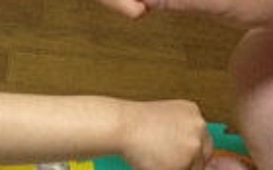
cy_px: 45
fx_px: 966
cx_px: 12
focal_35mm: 130
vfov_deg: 10.0
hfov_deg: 15.8
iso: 400
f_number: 2.4
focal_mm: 4.28
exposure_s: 1/20
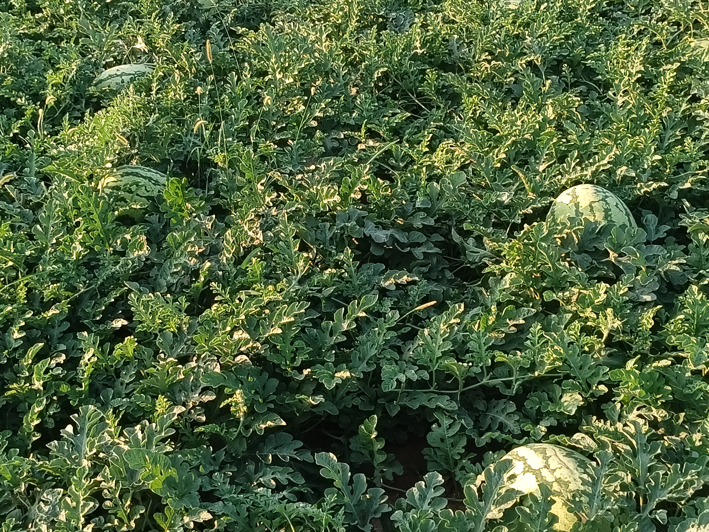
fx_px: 983
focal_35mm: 48
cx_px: 354
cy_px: 266
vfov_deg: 30.3
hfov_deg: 39.7
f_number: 1.9
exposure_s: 1/100
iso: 113
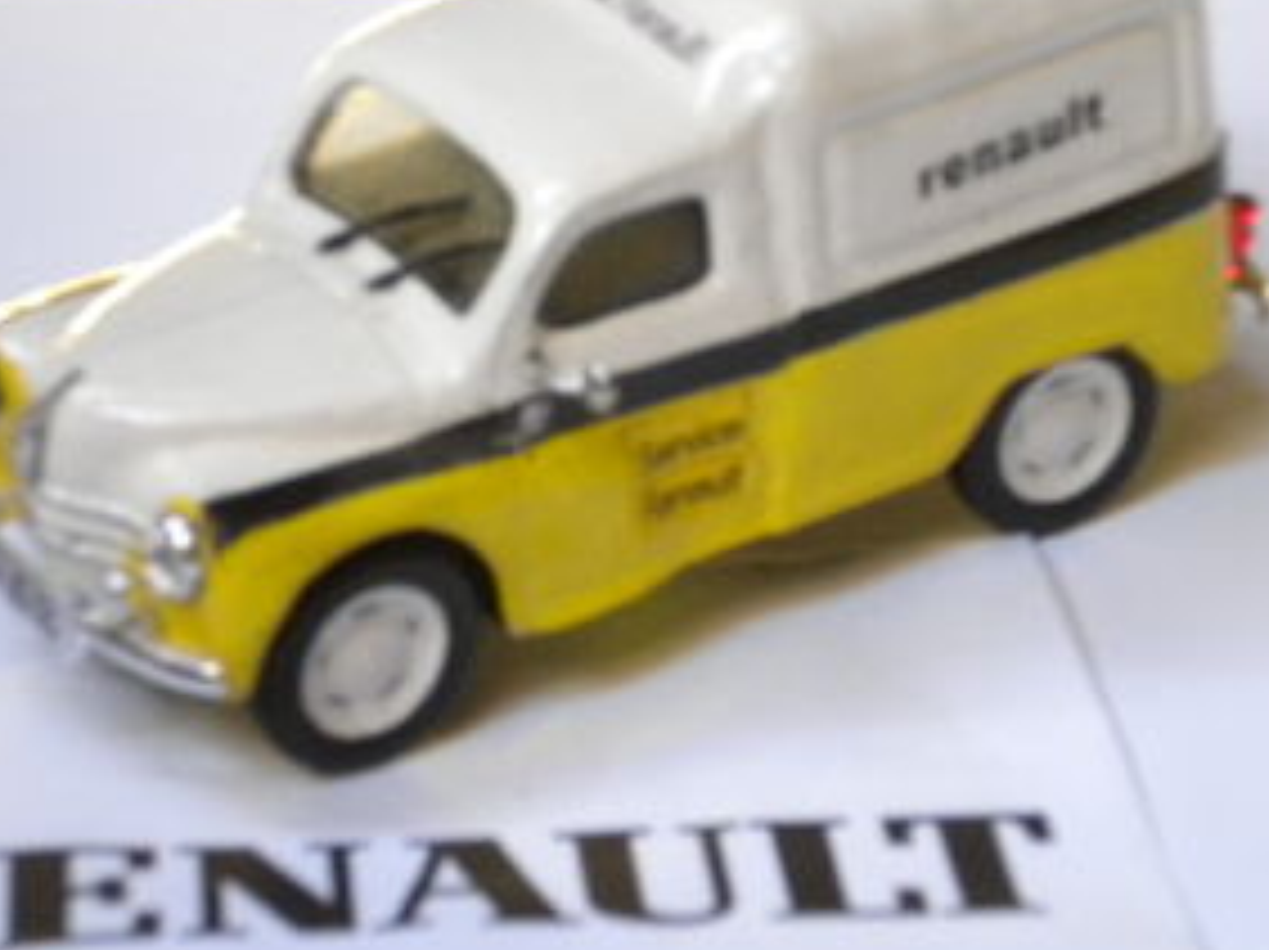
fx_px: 5458
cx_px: 585
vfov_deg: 9.9
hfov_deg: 13.3
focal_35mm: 149
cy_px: 468
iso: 400
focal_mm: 18.9
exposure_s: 1/47.8
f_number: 5.9
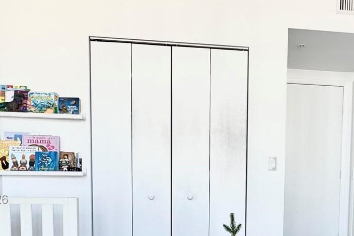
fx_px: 334
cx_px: 260
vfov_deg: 37.0
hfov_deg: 53.6
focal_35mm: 34
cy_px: 200
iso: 40
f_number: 2.2
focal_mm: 2.22
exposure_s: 1/143
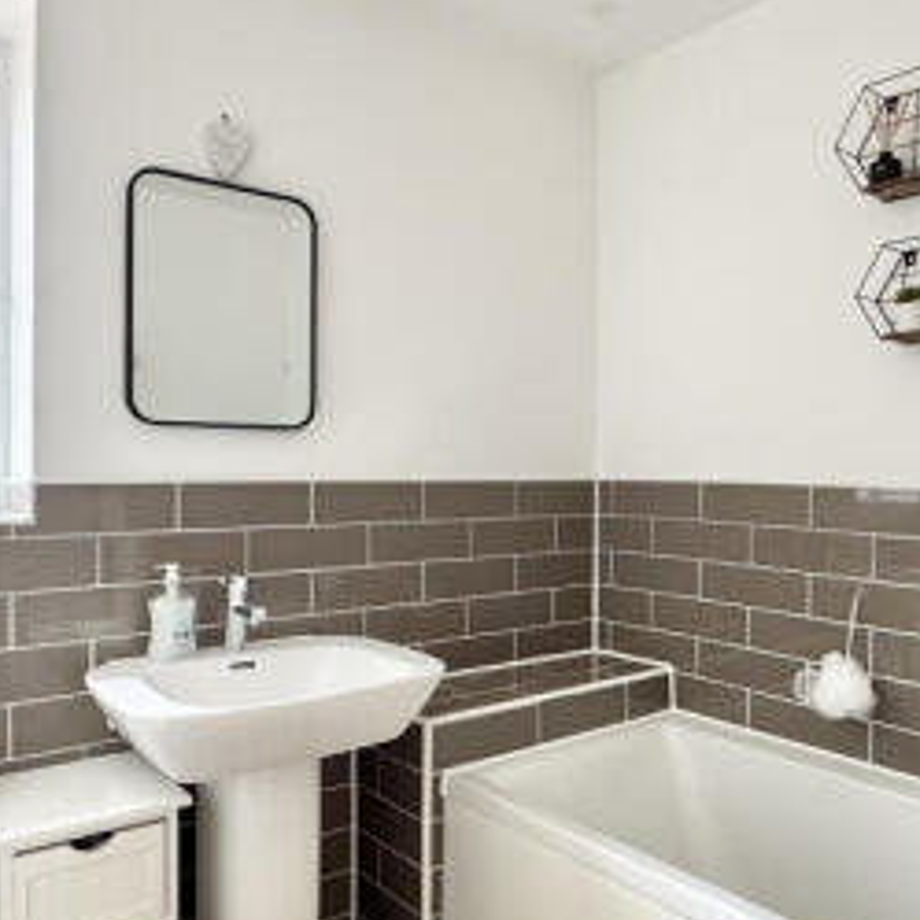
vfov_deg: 55.6
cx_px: 467
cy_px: 482
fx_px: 872
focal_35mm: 29
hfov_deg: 55.6
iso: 320
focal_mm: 2.22
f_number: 2.2
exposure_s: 1/67
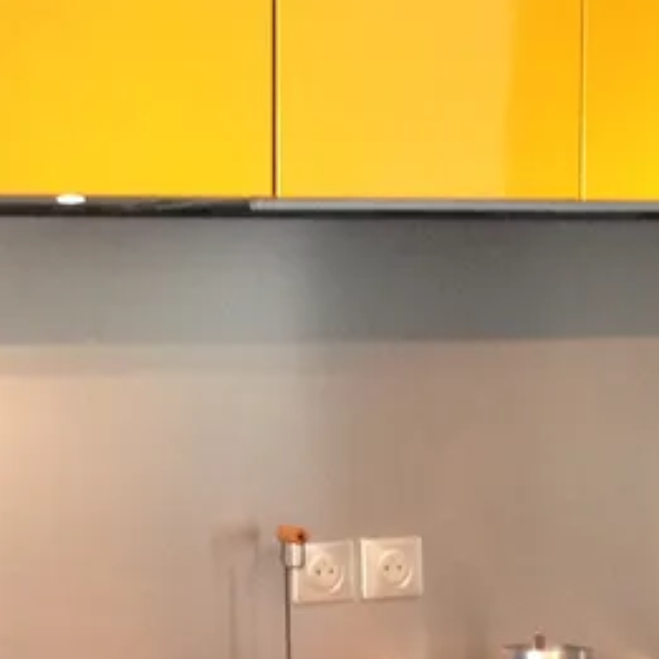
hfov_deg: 12.9
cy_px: 550
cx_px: 91
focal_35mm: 134
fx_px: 2886
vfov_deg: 13.0
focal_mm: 4.12
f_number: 2.4
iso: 160
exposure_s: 1/20
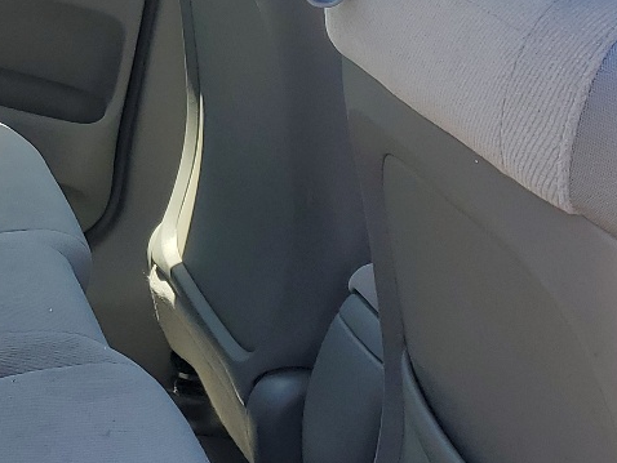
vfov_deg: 16.9
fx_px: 1551
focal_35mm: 87
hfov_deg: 21.8
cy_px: 147
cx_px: 23
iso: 50
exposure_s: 1/625
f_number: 1.5
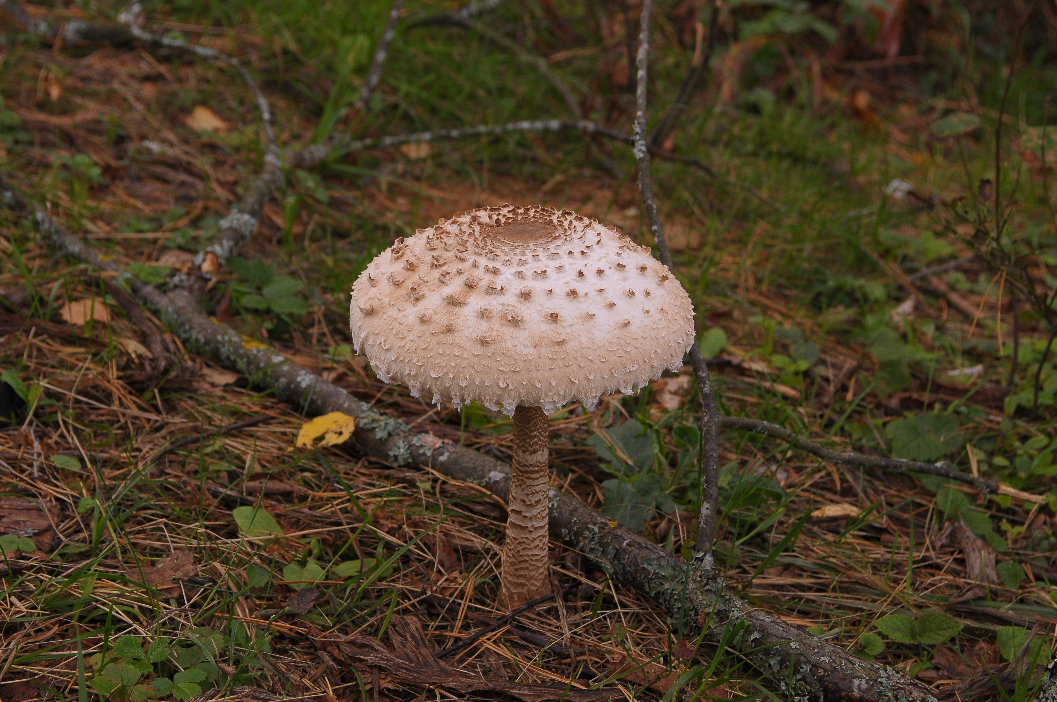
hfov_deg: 29.3
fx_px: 2023
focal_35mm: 69
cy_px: 351
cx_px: 528
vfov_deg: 19.7
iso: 250
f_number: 8
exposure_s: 1/250
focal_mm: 46
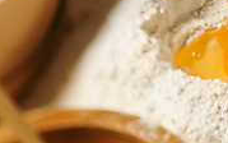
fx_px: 1591
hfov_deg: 8.2
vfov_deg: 5.1
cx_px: 195
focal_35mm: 256
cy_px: 52
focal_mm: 50
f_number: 1.8
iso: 100
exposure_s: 1/250
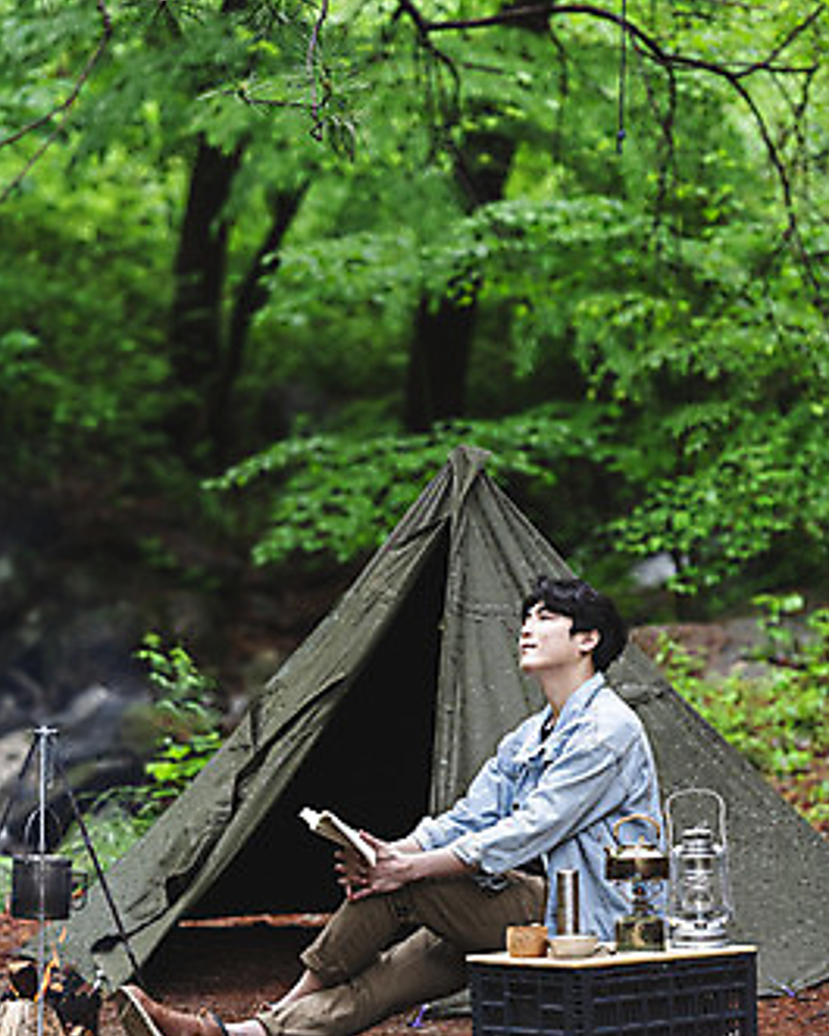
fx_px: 4874
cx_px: 414
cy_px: 551
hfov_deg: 9.7
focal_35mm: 159
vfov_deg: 12.1
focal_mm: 140
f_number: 2.8
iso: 800
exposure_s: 1/250
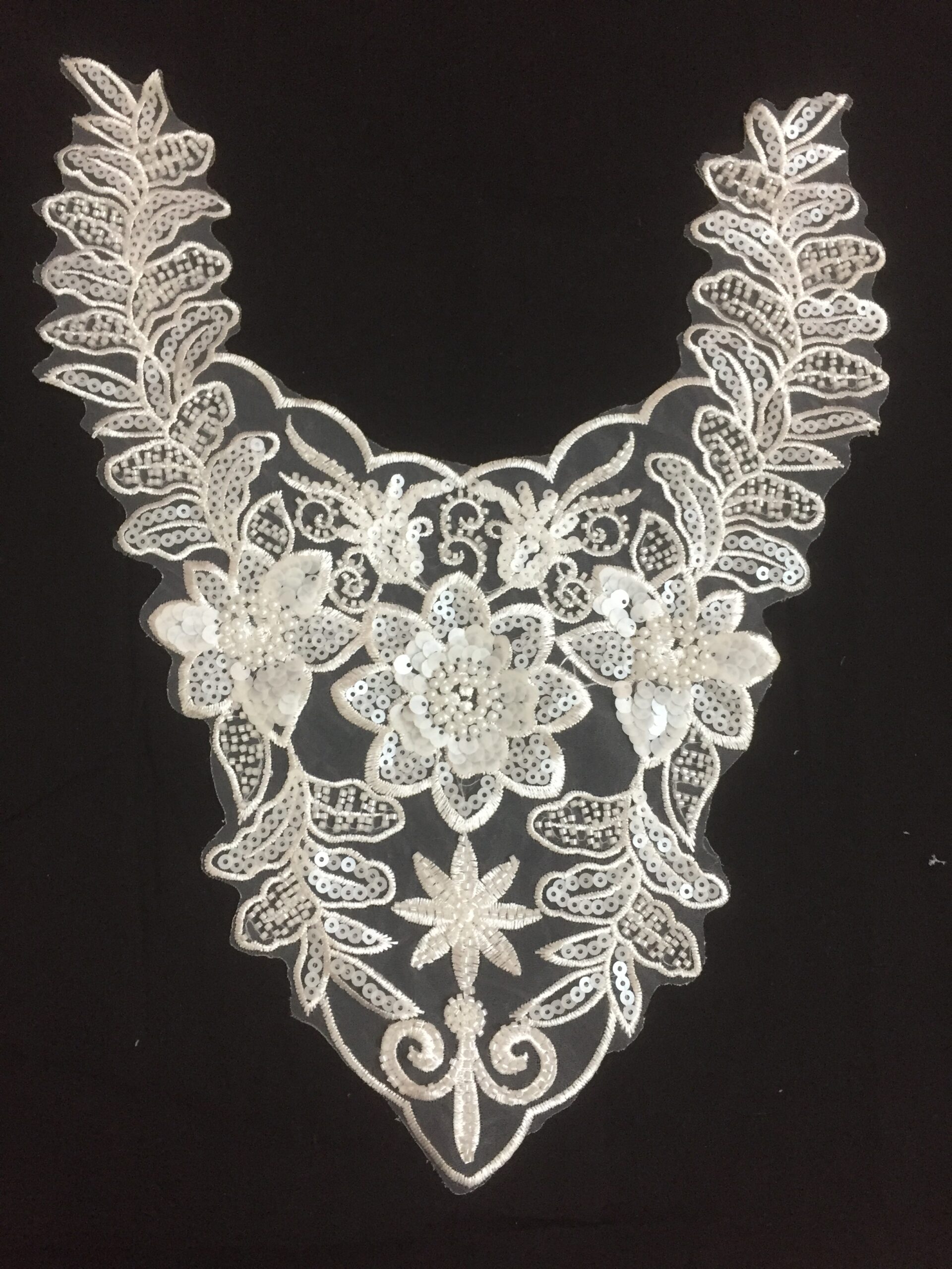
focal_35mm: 29
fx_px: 1063
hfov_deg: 48.2
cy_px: 634
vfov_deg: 61.7
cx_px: 476
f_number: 2.2
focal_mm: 4.15
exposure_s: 1/33
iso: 250
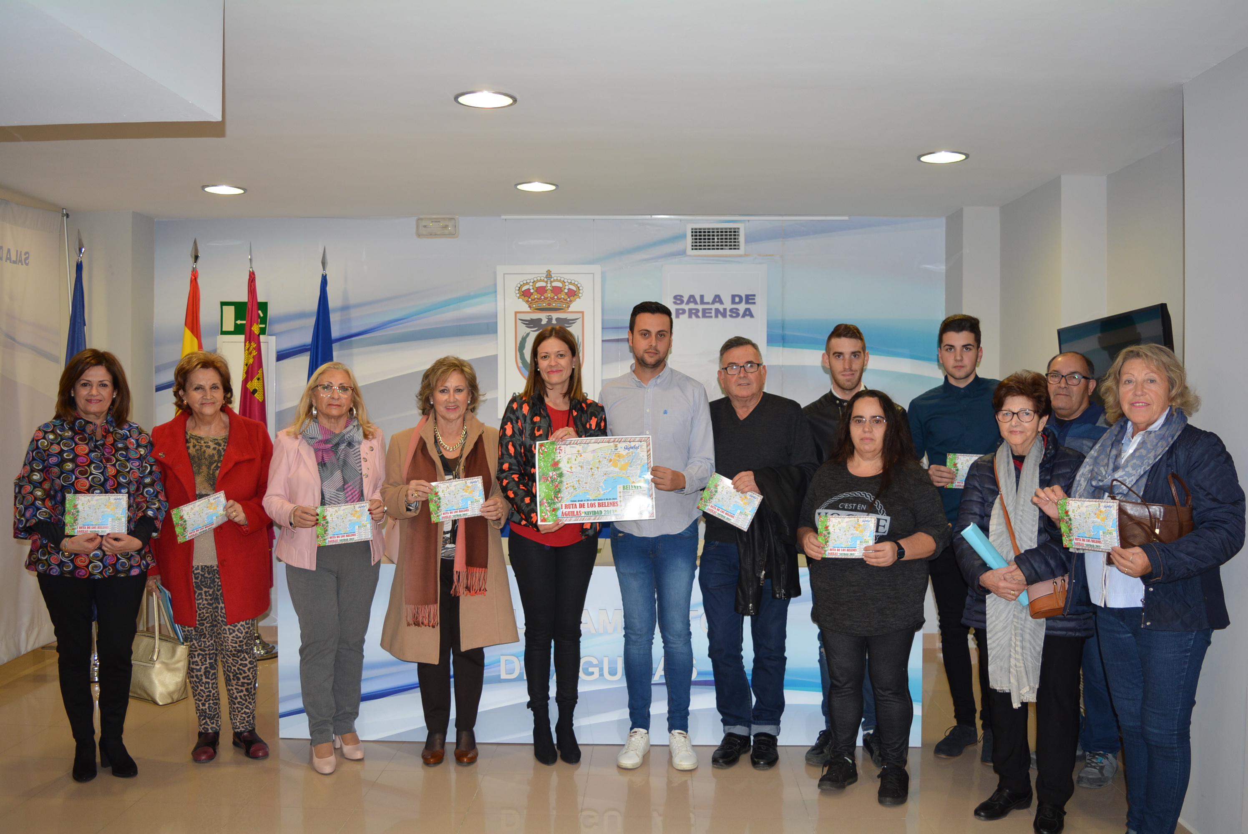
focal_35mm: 32
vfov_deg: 41.8
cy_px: 417
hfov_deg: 59.5
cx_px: 624
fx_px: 1093
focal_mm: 21
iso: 400
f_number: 4
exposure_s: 1/60
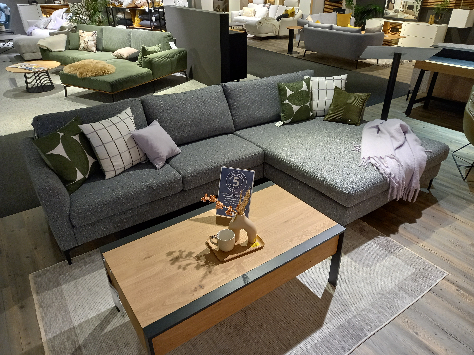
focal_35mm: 25
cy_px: 178
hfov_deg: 69.4
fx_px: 342
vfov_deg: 54.9
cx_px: 237
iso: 160
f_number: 2
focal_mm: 4.6
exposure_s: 1/33
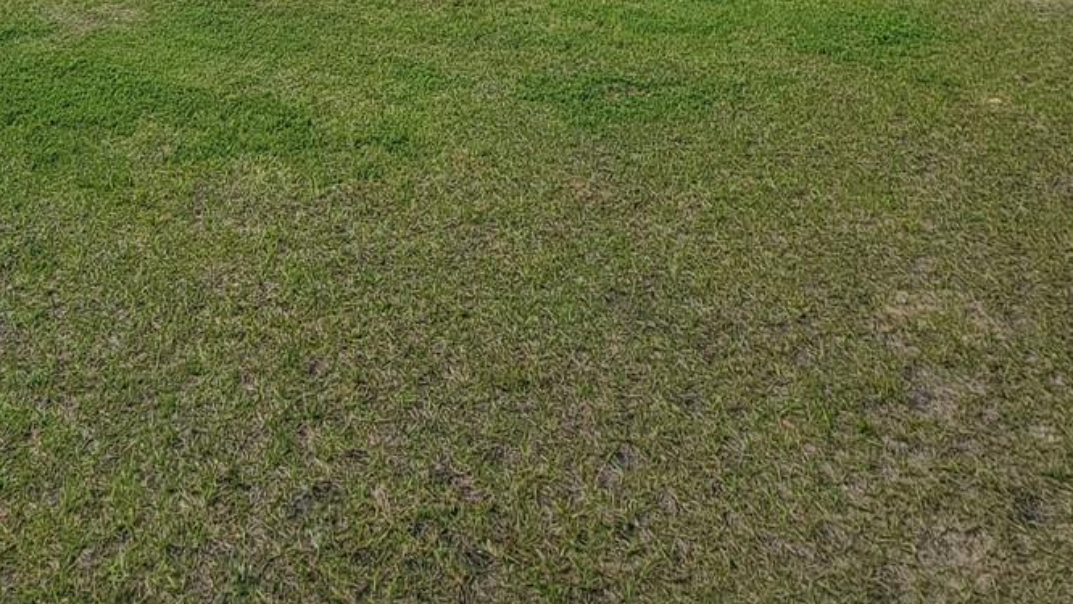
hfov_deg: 56.1
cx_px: 316
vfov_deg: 25.3
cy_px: -324
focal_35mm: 34
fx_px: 968
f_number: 2.2
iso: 50
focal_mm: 2.2
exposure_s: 1/3001
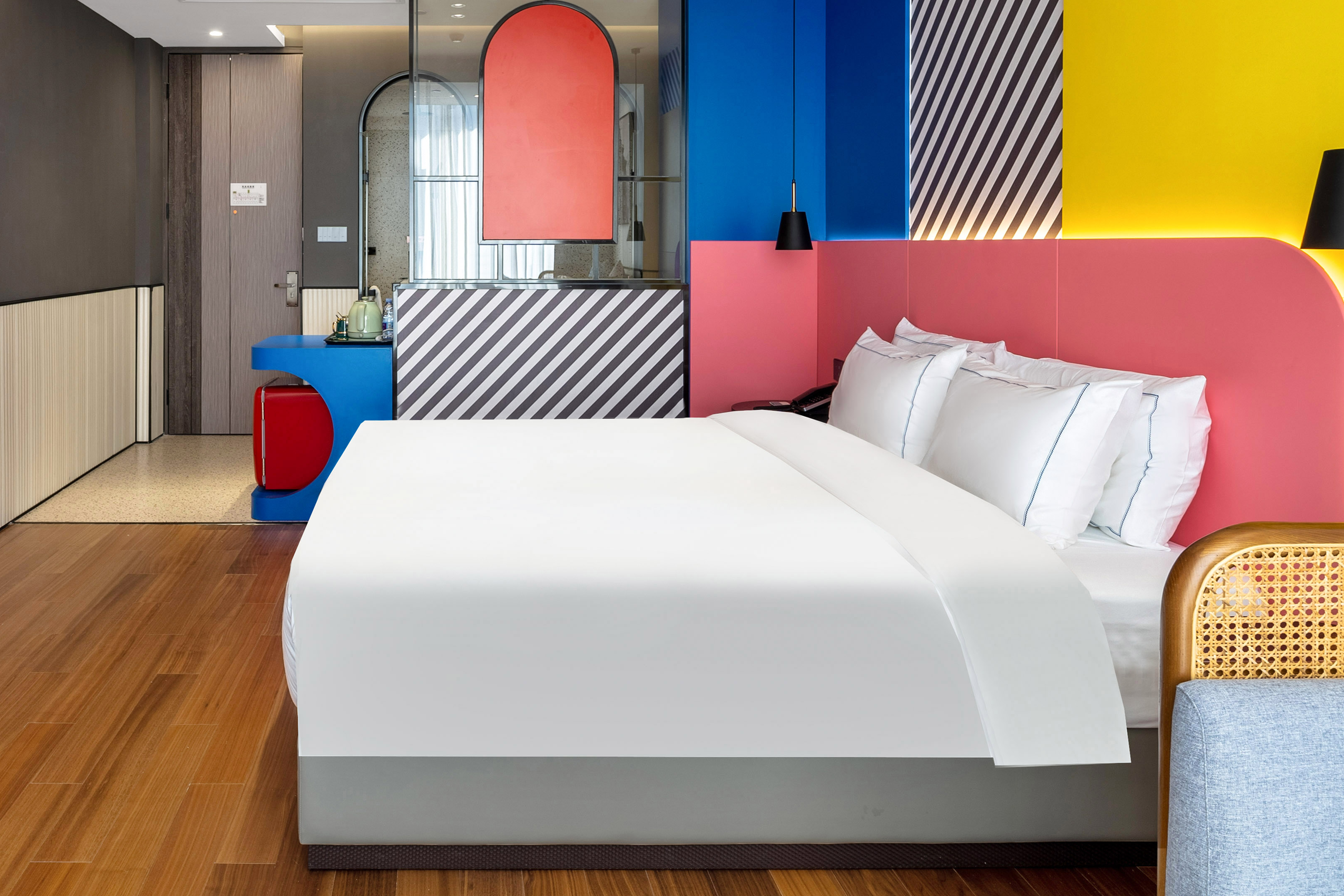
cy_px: 253
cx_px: 455
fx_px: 971
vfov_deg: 48.1
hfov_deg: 67.6
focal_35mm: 26
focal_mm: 14
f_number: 9
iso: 200
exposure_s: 1/50
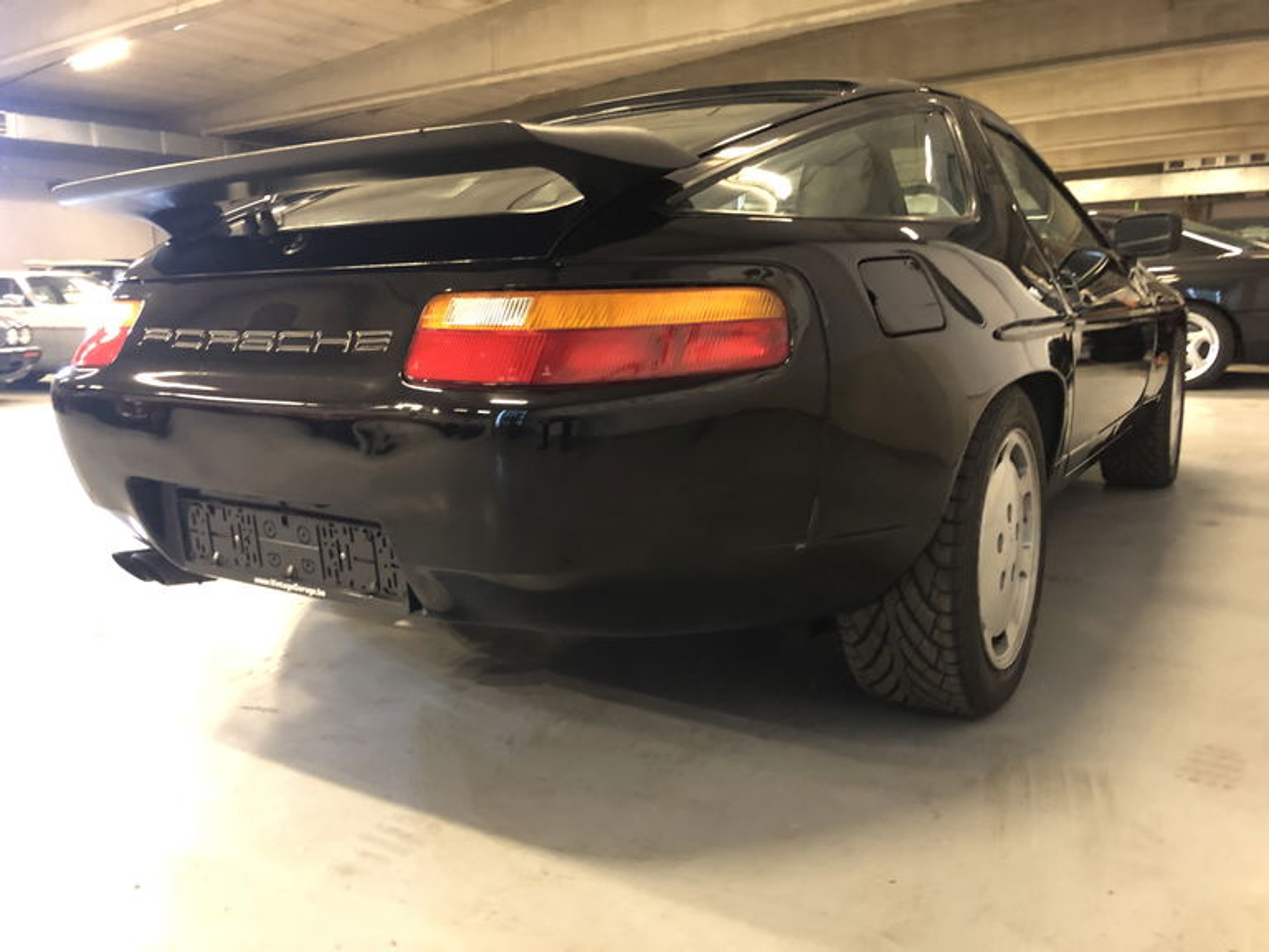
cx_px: 634
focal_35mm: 28
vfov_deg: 49.7
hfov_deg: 63.4
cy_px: 476
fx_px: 1026
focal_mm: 3.99
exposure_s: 1/4
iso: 100
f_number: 1.8
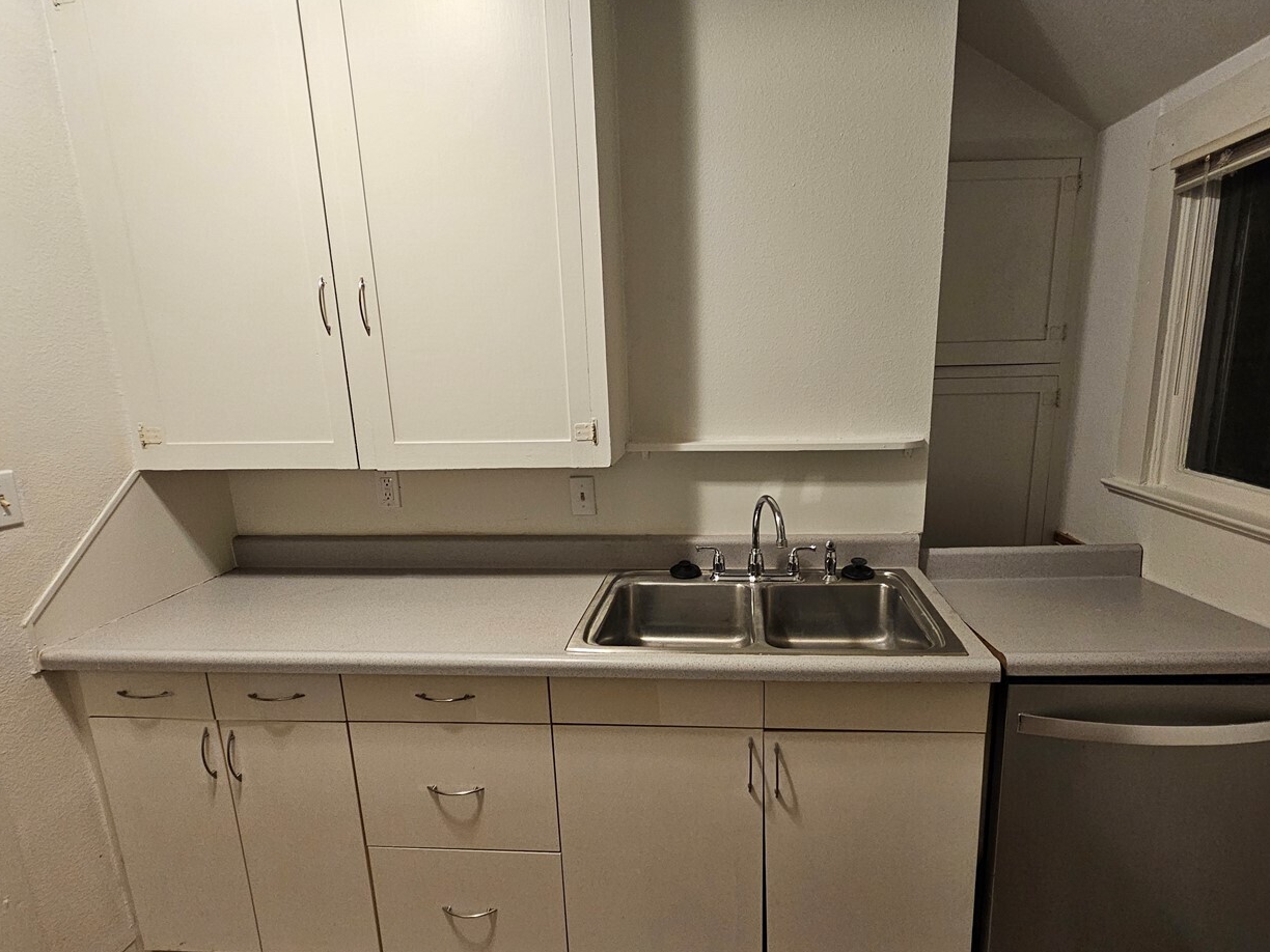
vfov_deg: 74.6
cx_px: 686
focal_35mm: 17
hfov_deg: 90.8
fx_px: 624
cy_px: 511
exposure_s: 1/40
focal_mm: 2.2
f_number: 2.2
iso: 320
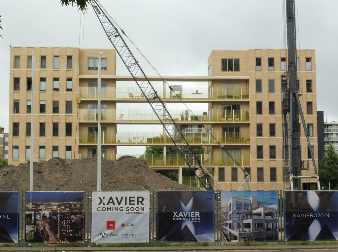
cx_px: 169
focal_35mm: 75
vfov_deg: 19.6
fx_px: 731
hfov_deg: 26.0
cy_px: 126
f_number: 6.3
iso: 100
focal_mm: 13.3
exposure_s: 1/125
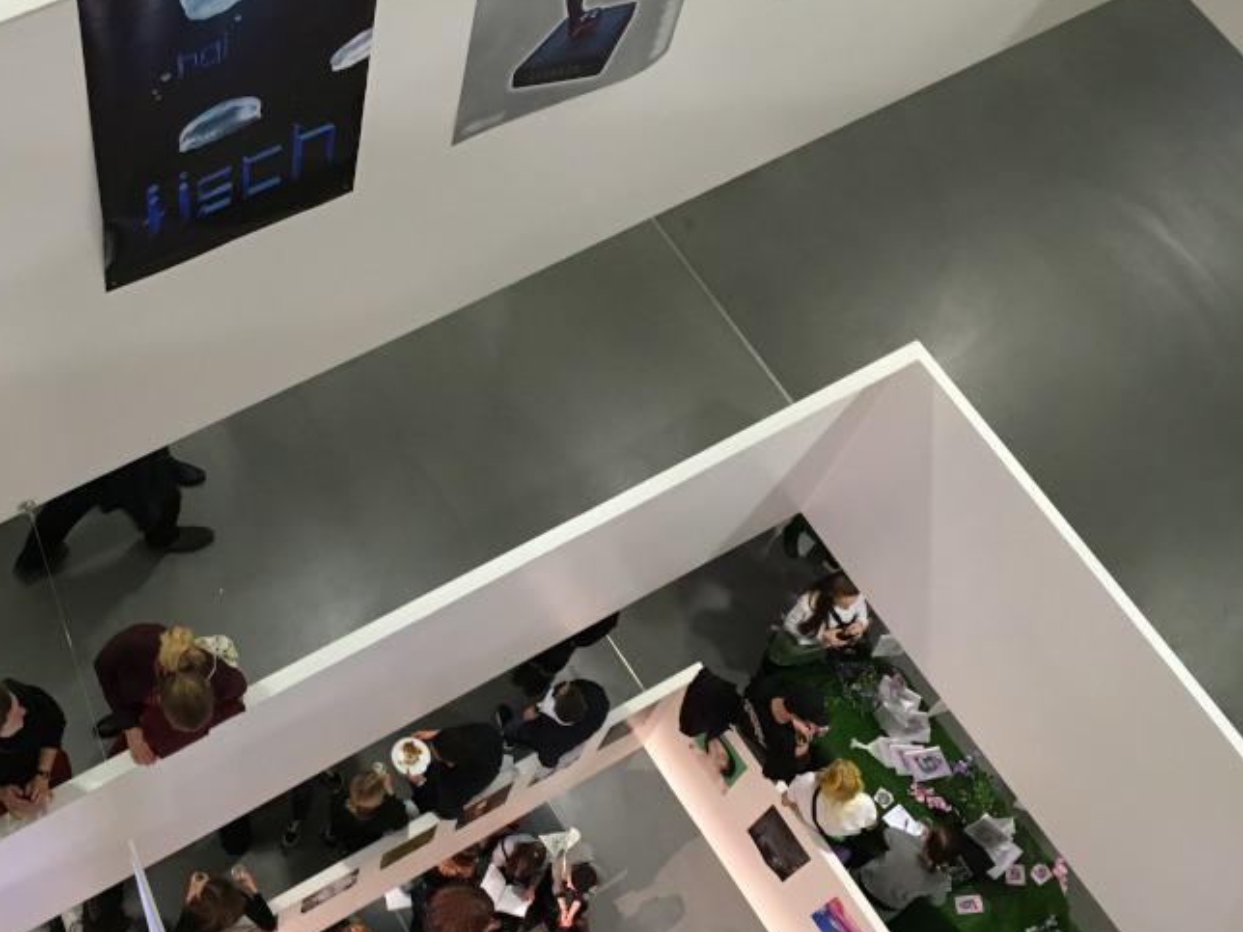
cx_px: 388
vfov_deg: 31.9
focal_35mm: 45
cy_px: 617
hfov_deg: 41.4
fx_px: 1616
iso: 200
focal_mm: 4.15
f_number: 2.2
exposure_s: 1/33
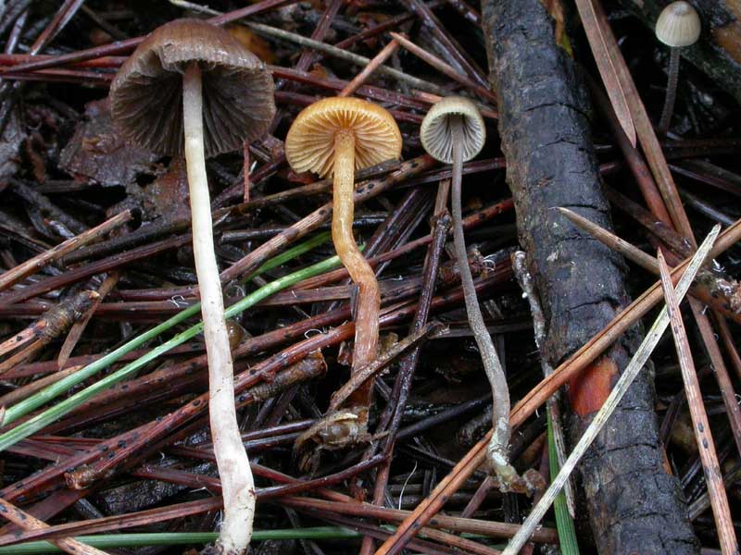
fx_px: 2676
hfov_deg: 15.8
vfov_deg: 11.9
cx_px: 370
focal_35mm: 125
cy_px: 278
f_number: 10.2
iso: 200
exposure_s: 1/4
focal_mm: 25.9
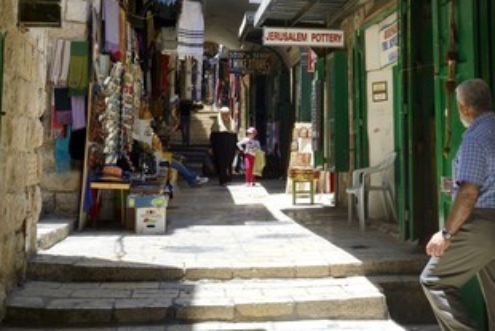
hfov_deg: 30.7
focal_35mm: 65
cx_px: 329
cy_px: 117
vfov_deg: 20.9
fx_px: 894
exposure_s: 1/125
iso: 800
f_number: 18
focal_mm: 48
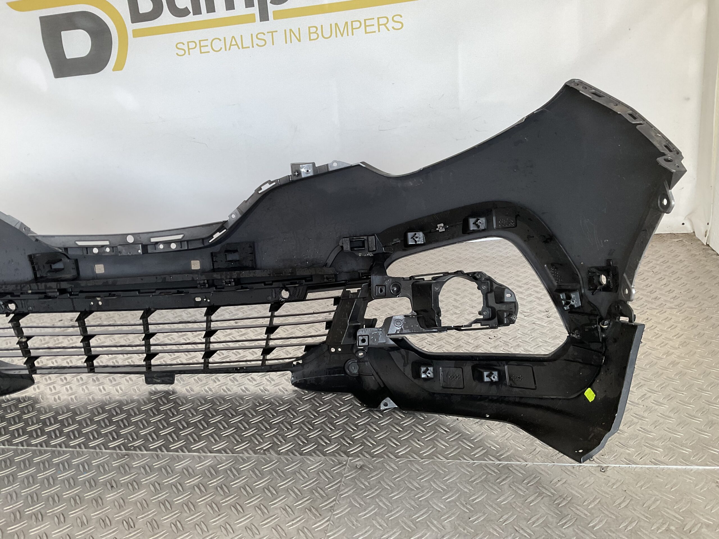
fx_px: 602
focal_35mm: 29
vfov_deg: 48.2
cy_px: 270
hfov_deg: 61.7
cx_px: 360
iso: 50
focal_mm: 3
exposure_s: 1/60
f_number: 1.8
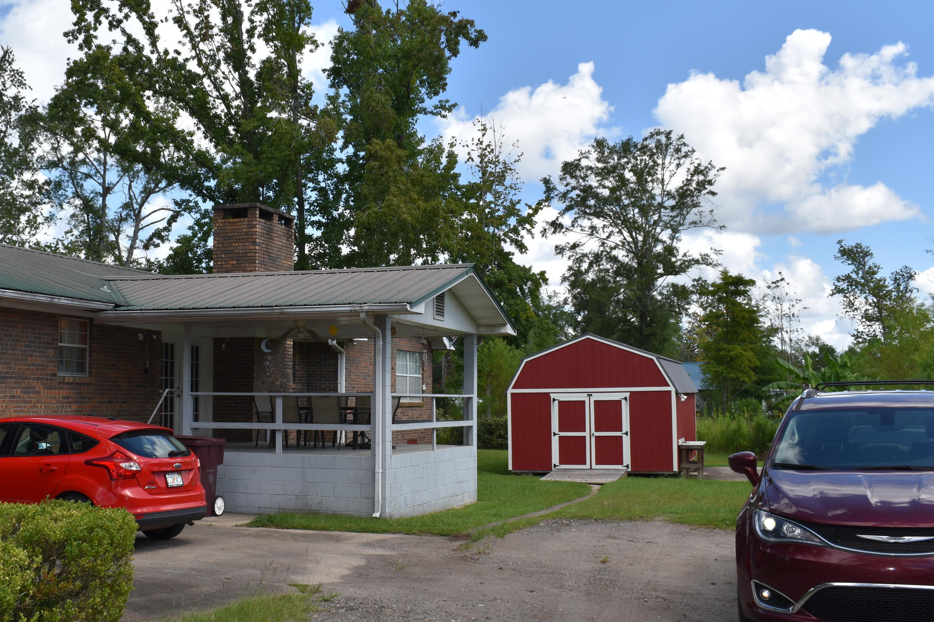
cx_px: 357
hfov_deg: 46.0
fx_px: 1090
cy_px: 324
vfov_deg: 31.9
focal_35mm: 42
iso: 100
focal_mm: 22
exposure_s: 1/200
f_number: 10
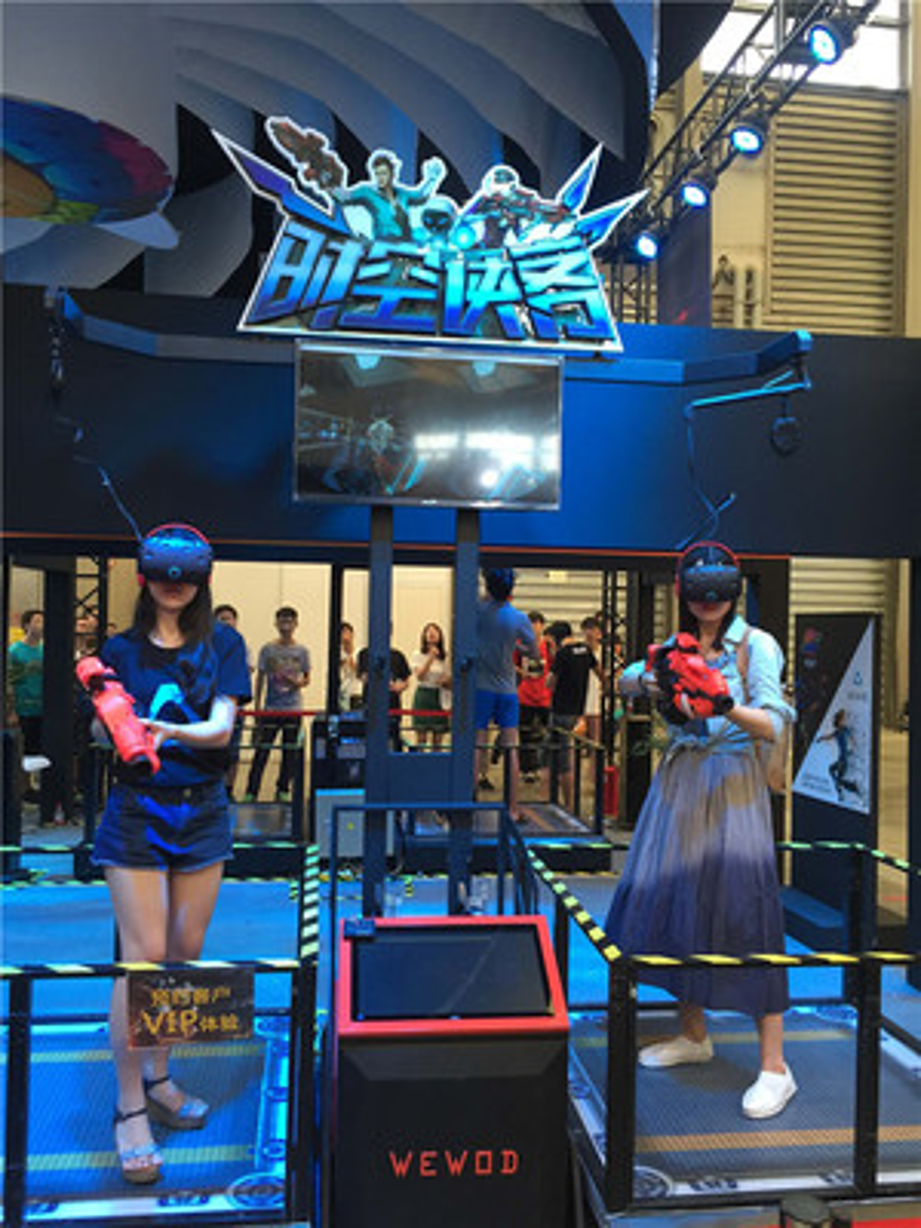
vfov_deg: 61.7
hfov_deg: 48.2
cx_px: 460
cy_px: 614
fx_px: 1029
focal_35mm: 29
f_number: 2.2
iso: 50
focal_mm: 4.15
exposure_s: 1/33
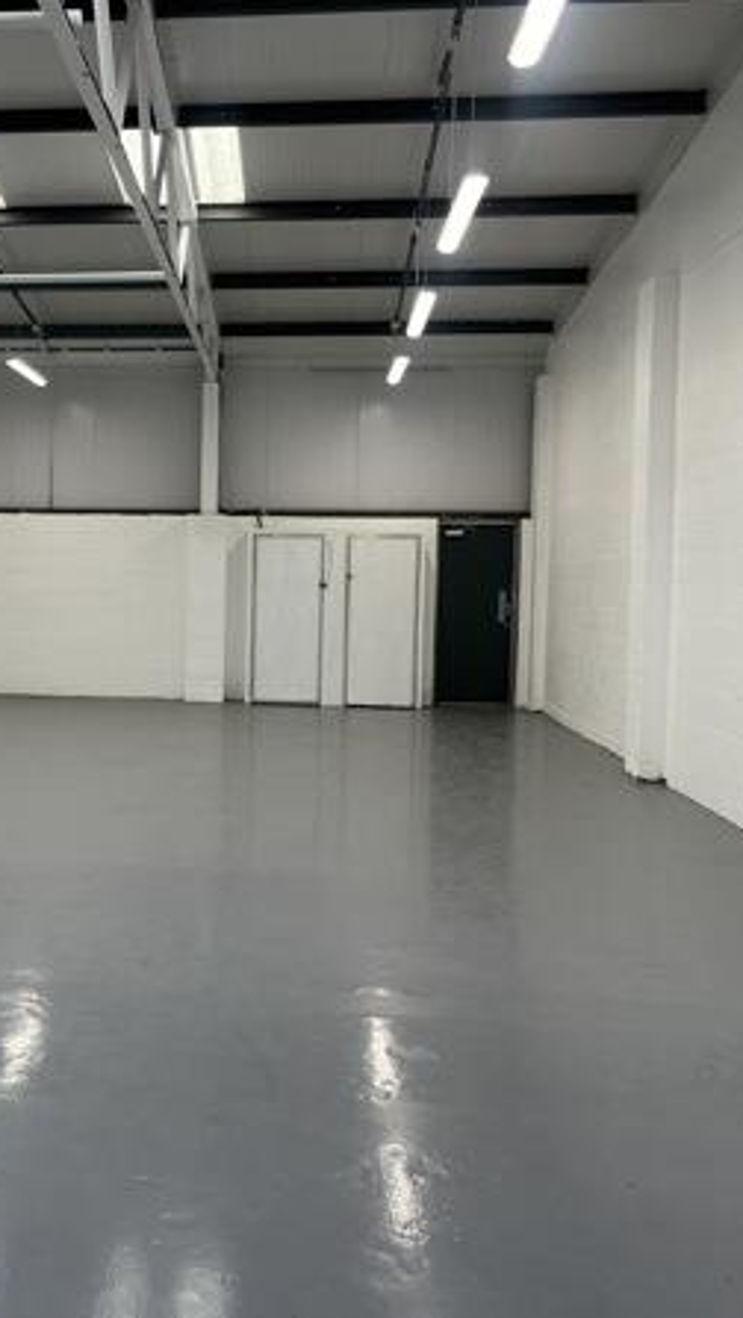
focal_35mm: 38
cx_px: 136
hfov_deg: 30.4
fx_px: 1329
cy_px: 658
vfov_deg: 52.8
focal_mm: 5.1
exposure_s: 1/187
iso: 50
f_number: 1.6
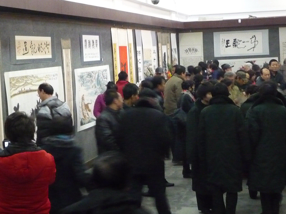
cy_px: 107
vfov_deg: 19.4
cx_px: 143
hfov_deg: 25.7
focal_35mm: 76
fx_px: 628
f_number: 4.1
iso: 800
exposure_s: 1/10
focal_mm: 7.6
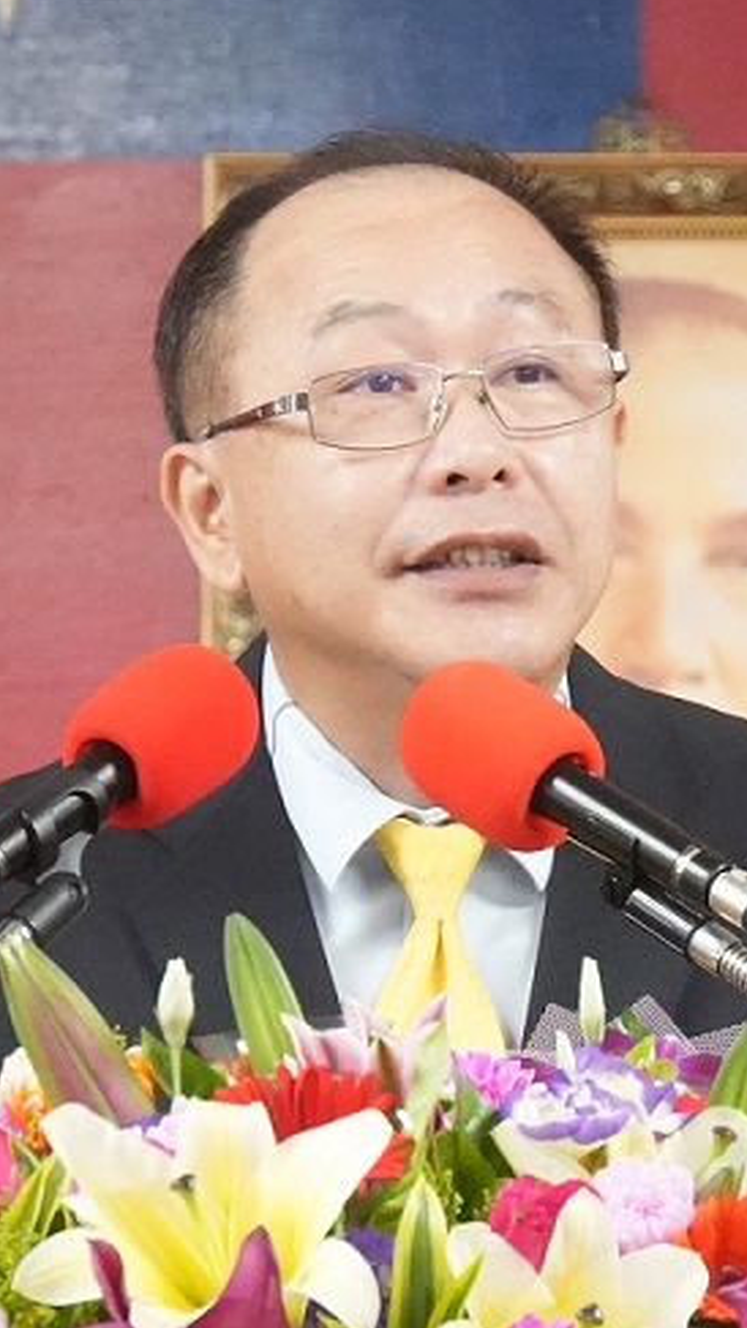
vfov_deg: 5.8
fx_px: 13097
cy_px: 873
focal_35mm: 372
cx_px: 513
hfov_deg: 3.3
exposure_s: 1/160
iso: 10000
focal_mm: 96
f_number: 6.3
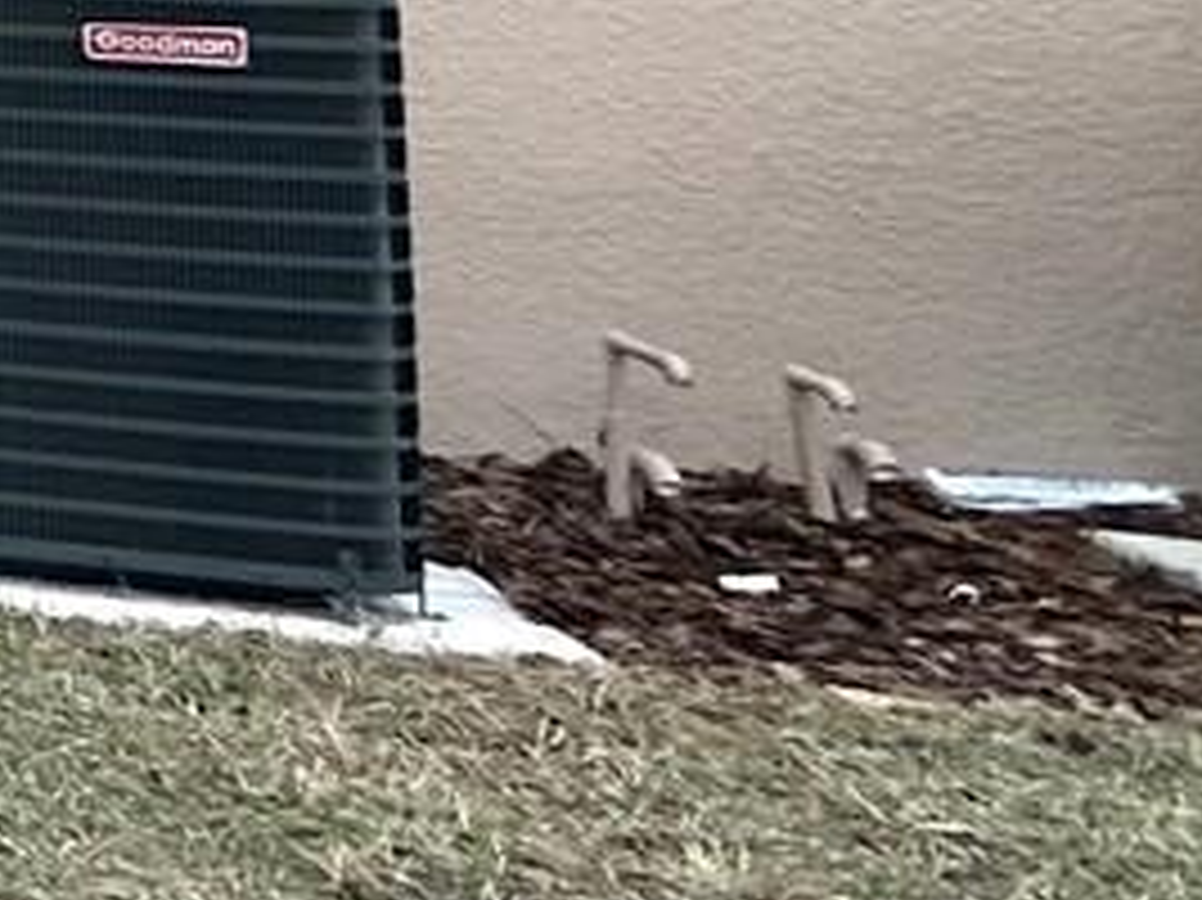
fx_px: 2915
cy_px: -432
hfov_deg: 14.3
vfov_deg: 16.1
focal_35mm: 84
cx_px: -1769
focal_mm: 2.22
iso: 50
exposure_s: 1/99
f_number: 2.2
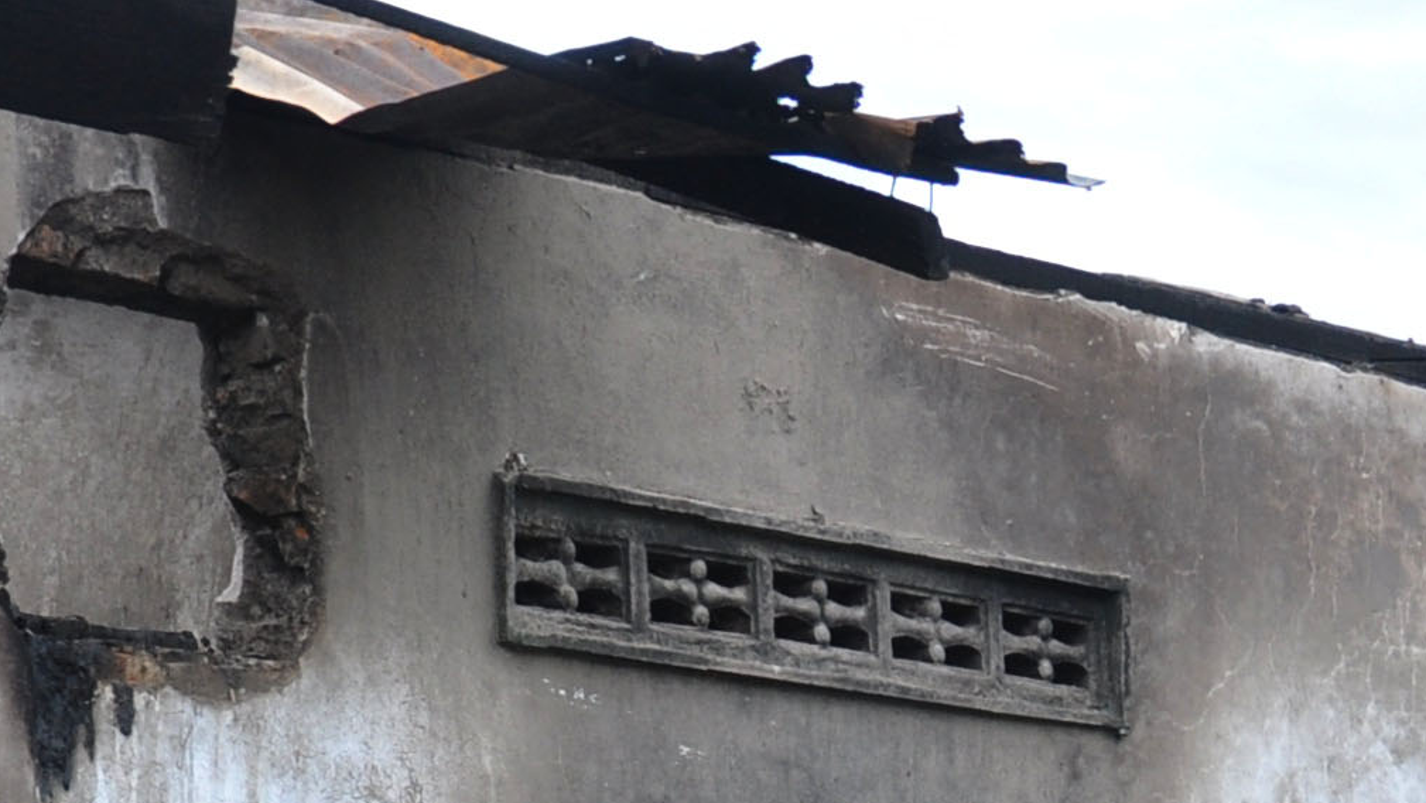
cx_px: 981
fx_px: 4538
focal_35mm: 120
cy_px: 1718
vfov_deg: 9.3
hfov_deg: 17.8
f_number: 4.5
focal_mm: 18
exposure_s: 1/200
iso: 250
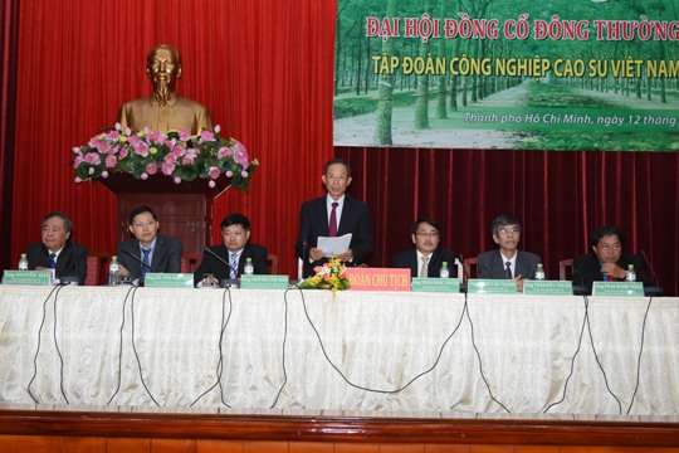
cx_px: 340
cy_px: 226
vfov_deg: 25.8
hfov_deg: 37.9
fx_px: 990
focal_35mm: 52
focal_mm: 35
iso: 800
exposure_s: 1/125
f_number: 4
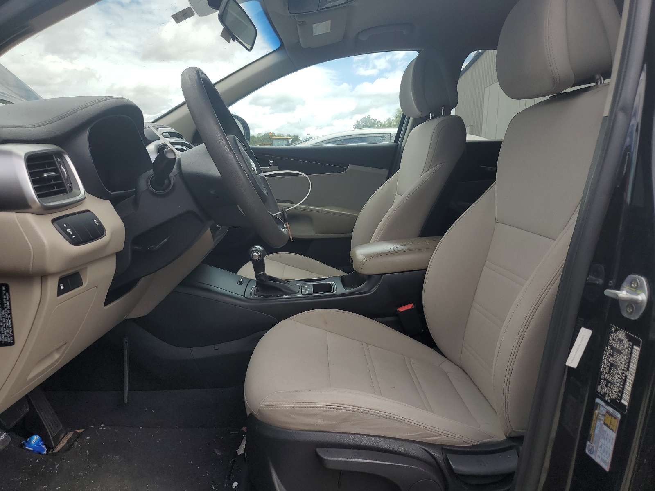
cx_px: 328
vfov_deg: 53.1
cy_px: 246
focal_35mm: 26
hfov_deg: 67.3
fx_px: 492
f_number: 1.5
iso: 50
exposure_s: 1/1429
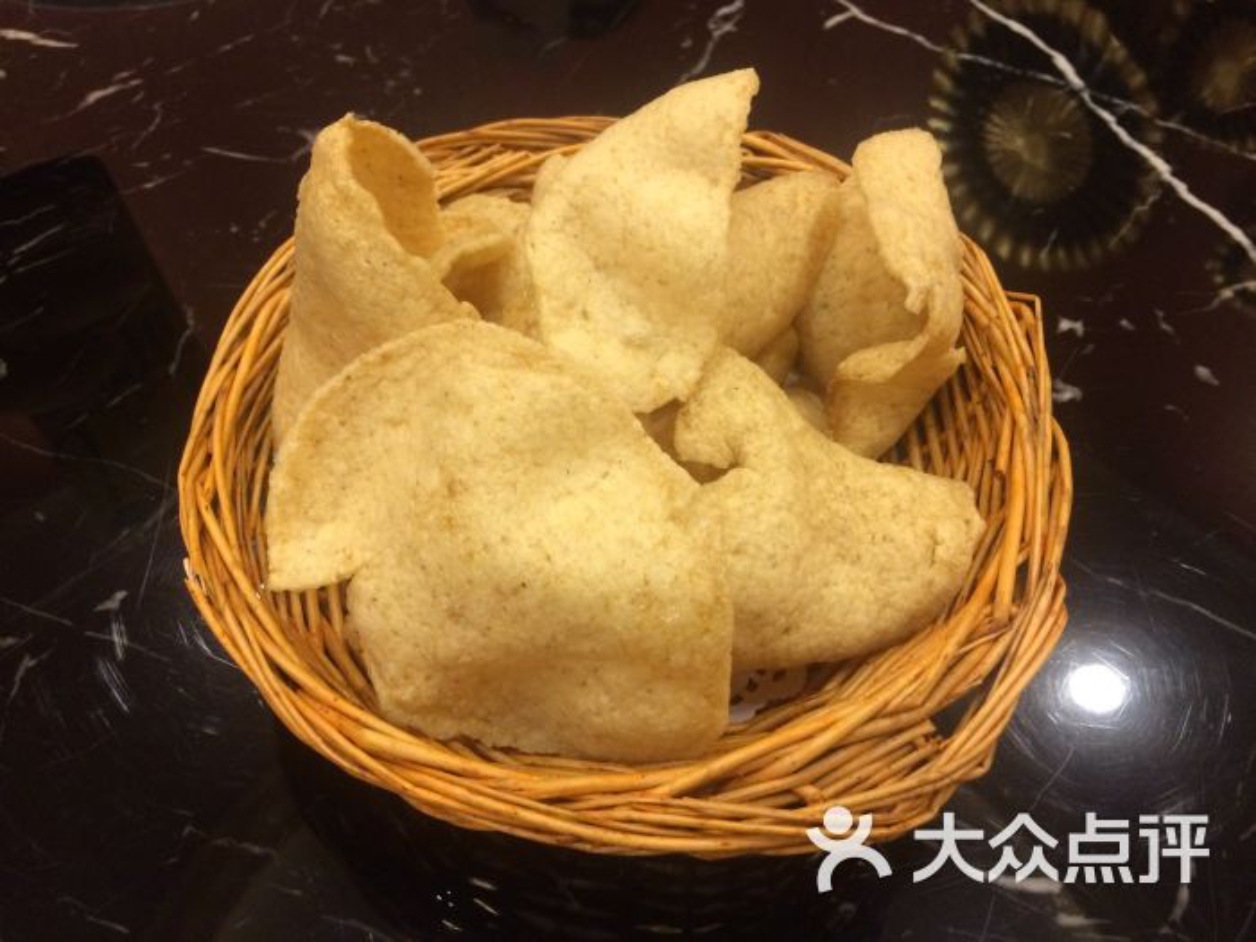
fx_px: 1052
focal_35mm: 29
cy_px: 471
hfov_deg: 61.7
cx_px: 628
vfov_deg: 48.2
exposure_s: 1/33
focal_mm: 4.15
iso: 200
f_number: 2.2
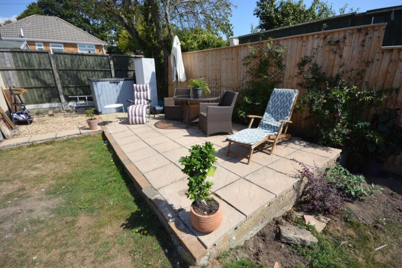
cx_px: 201
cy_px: 134
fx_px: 168
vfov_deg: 77.3
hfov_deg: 100.4
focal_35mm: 15
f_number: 8
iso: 110
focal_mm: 10
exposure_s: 1/250
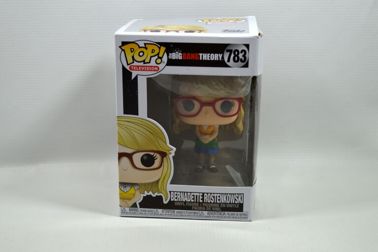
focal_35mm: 52
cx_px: 189
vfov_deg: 25.8
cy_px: 126
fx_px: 551
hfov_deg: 37.9
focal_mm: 35
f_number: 5.6
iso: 180
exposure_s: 1/60
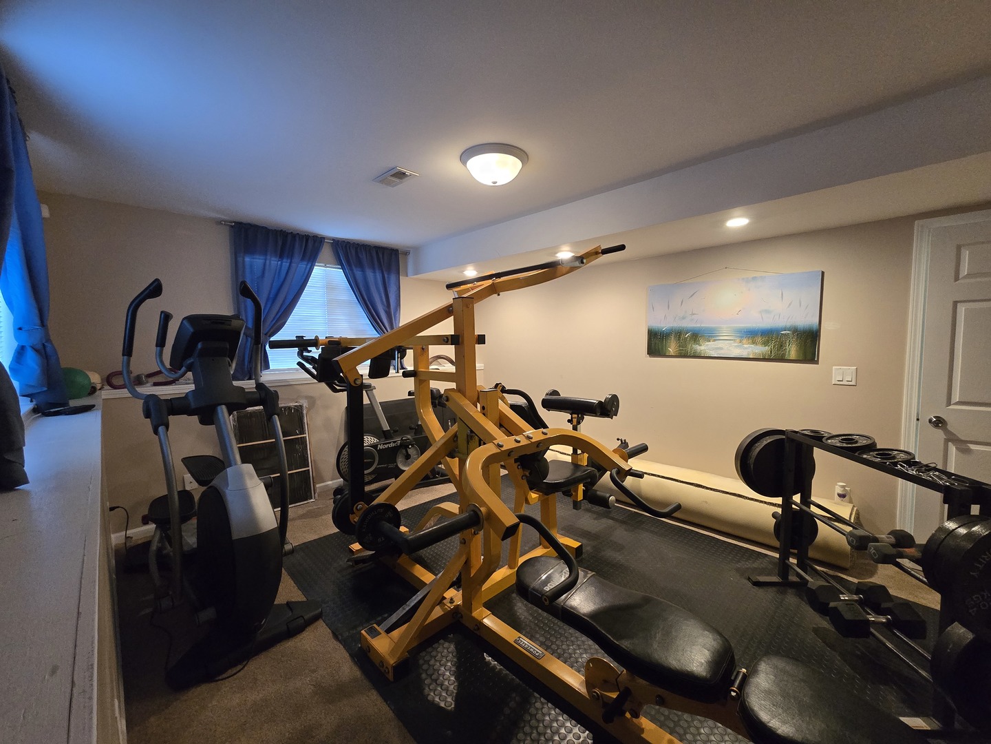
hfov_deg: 106.2
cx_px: 496
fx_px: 372
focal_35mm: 13
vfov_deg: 89.9
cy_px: 372
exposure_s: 1/60
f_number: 2.2
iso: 500
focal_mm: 2.2
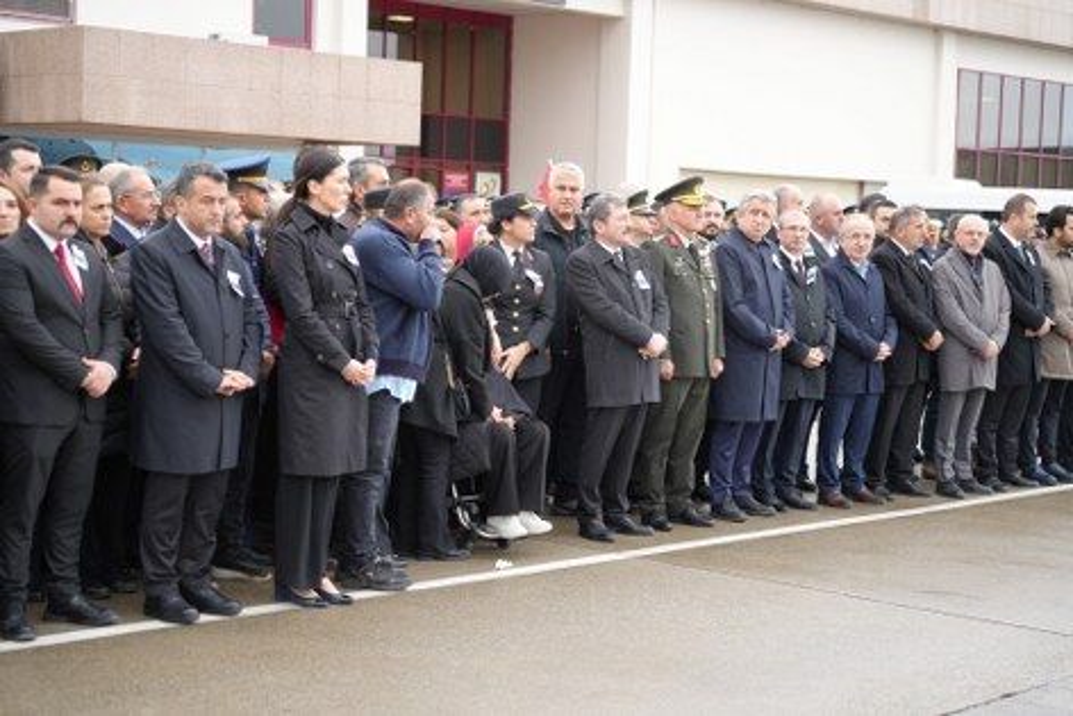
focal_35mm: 60
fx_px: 1789
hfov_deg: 33.4
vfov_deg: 22.6
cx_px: 536
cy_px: 358
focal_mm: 60
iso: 250
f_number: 4
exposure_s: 1/160
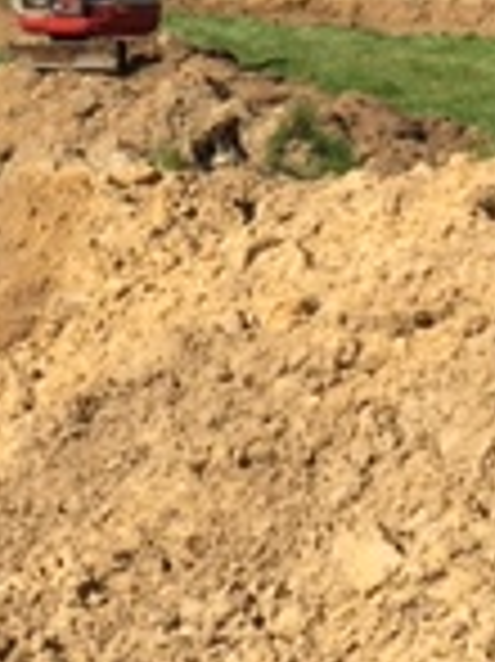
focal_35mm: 126
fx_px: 2406
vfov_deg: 15.5
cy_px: 54
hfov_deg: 11.3
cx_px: -238
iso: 25
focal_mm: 4.15
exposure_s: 1/1570
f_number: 2.2
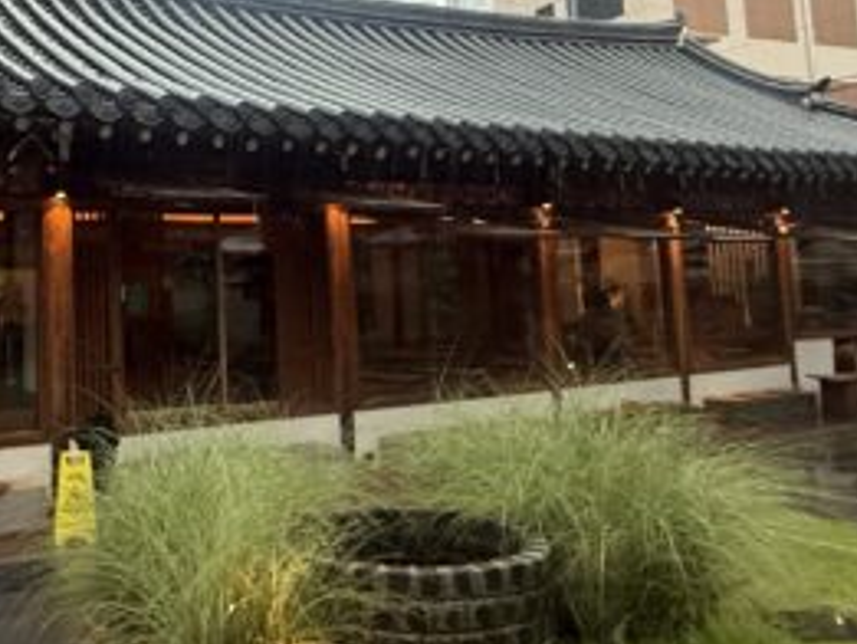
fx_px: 916
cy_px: 214
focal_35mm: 37
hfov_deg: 47.5
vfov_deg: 38.3
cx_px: 177
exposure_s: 1/120
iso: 250
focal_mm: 2.22
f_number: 2.2
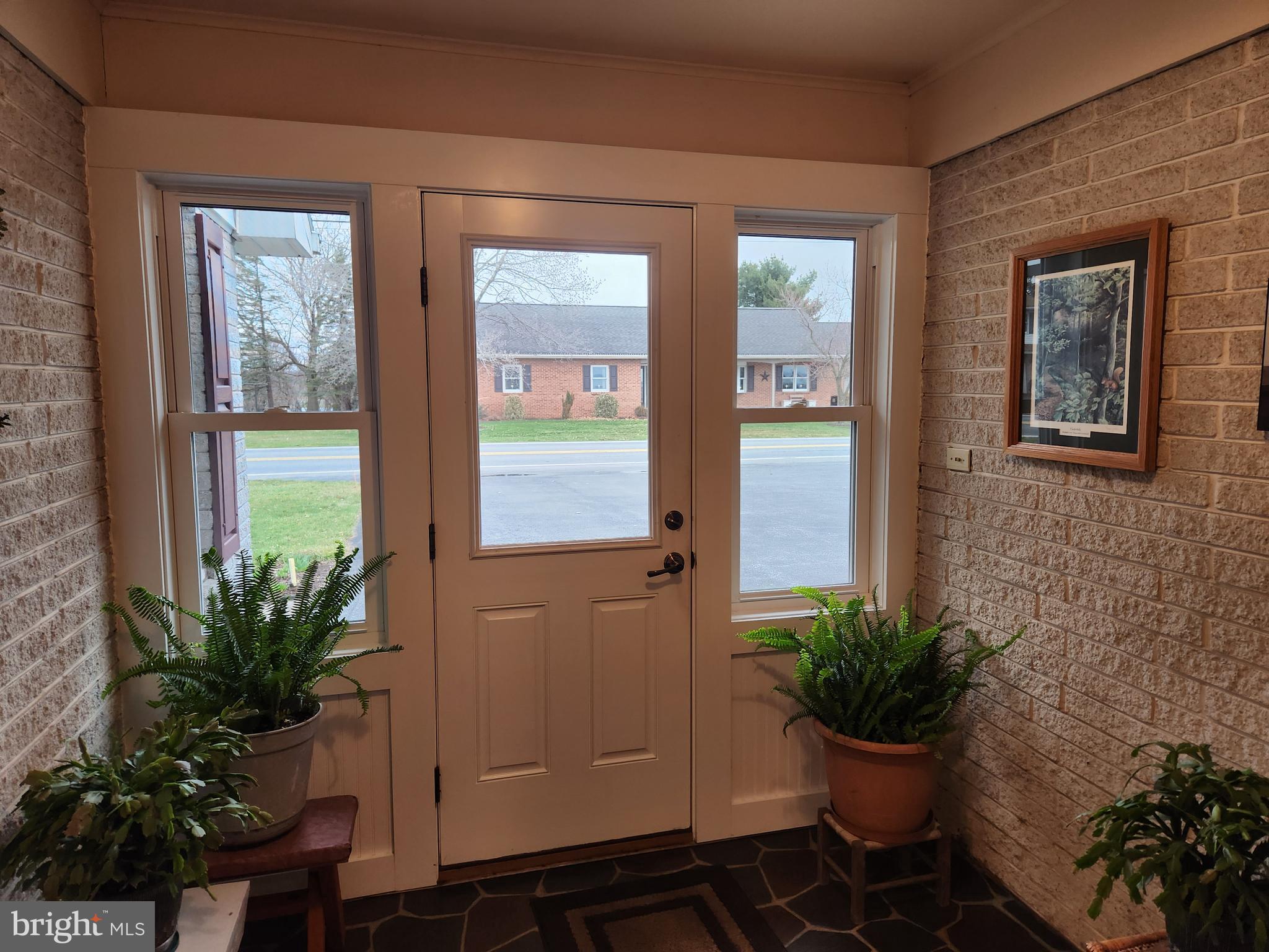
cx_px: 634
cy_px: 476
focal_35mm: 23
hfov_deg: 73.9
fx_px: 843
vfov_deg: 58.9
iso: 125
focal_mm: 5.4
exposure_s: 1/120
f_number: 1.8
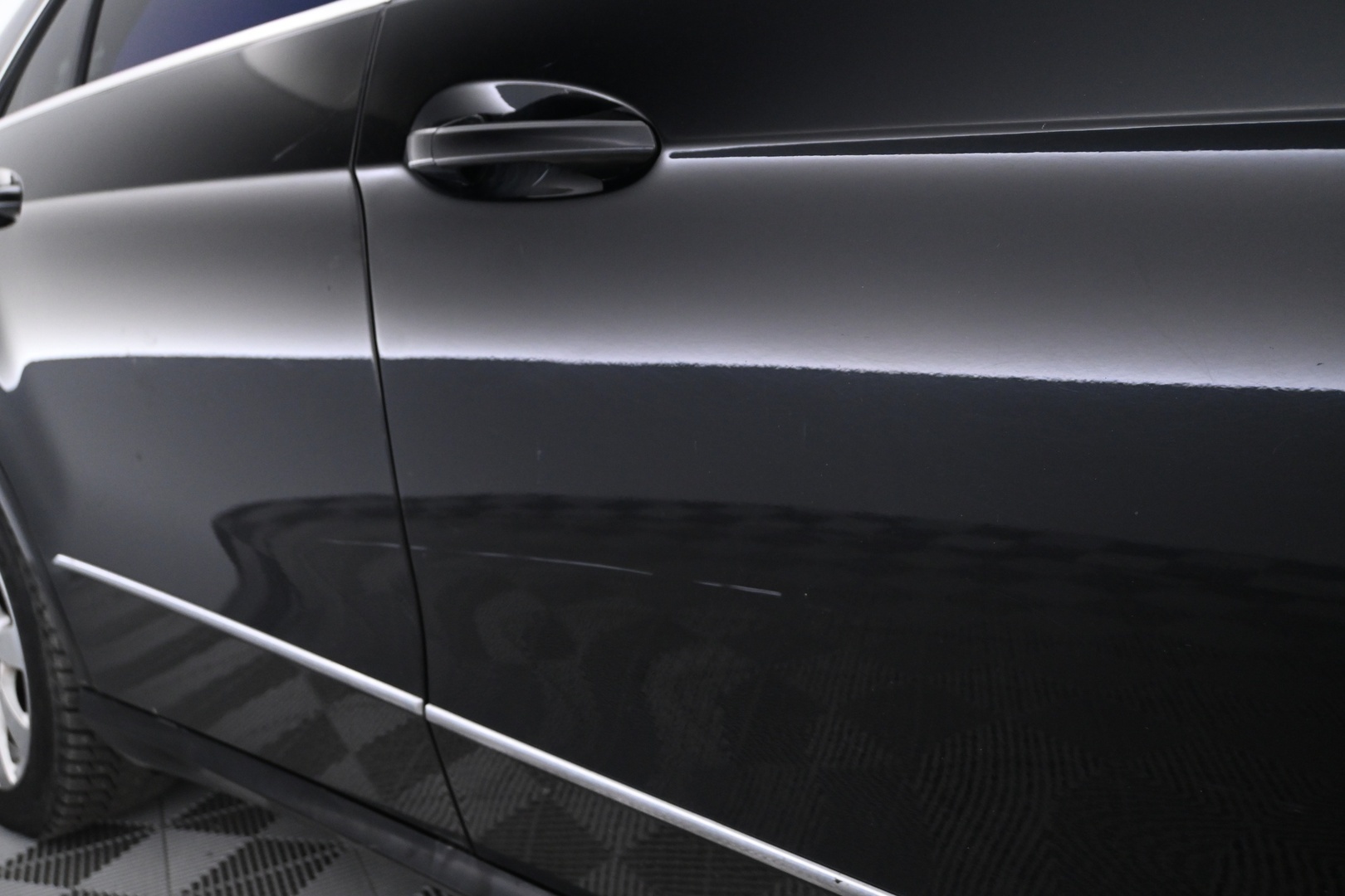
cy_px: 448
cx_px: 672
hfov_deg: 61.9
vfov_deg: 43.6
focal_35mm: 30
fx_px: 1121
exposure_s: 1/20
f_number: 3.8
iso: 1600
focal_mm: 20
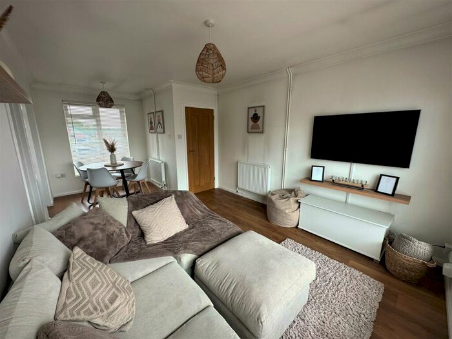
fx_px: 183
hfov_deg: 102.1
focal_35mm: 14
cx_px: 226
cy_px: 170
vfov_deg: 85.7
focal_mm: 2.22
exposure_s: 1/99
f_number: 2.2
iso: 100
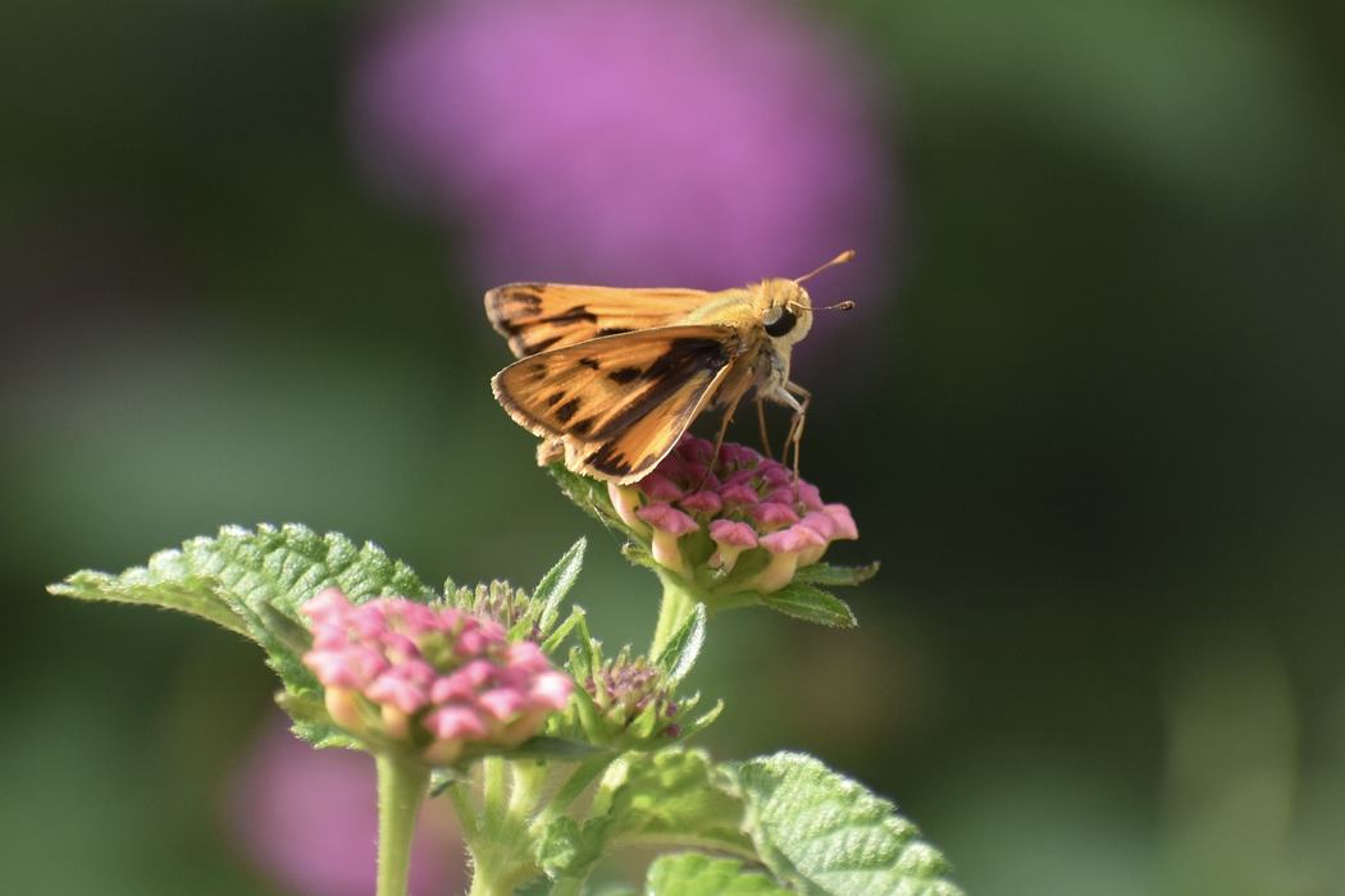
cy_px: 448
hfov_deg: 6.2
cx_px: 672
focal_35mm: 330
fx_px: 12328
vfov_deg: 4.2
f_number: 5.6
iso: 500
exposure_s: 1/1000
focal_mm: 220
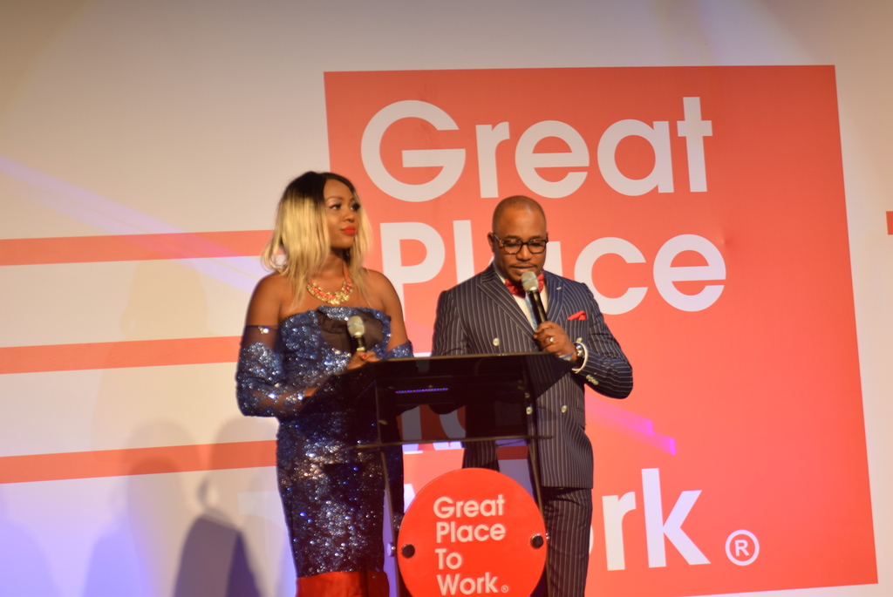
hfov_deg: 20.6
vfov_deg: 13.9
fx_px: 2458
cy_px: 298
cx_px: 446
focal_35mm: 99
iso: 320
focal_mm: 66
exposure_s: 1/100
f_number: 2.8
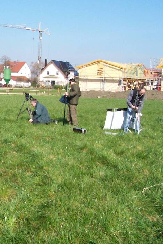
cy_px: 115
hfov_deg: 21.5
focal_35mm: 60
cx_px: -13
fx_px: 408
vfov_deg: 33.4
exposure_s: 1/359
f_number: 5.1
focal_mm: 5.6
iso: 80
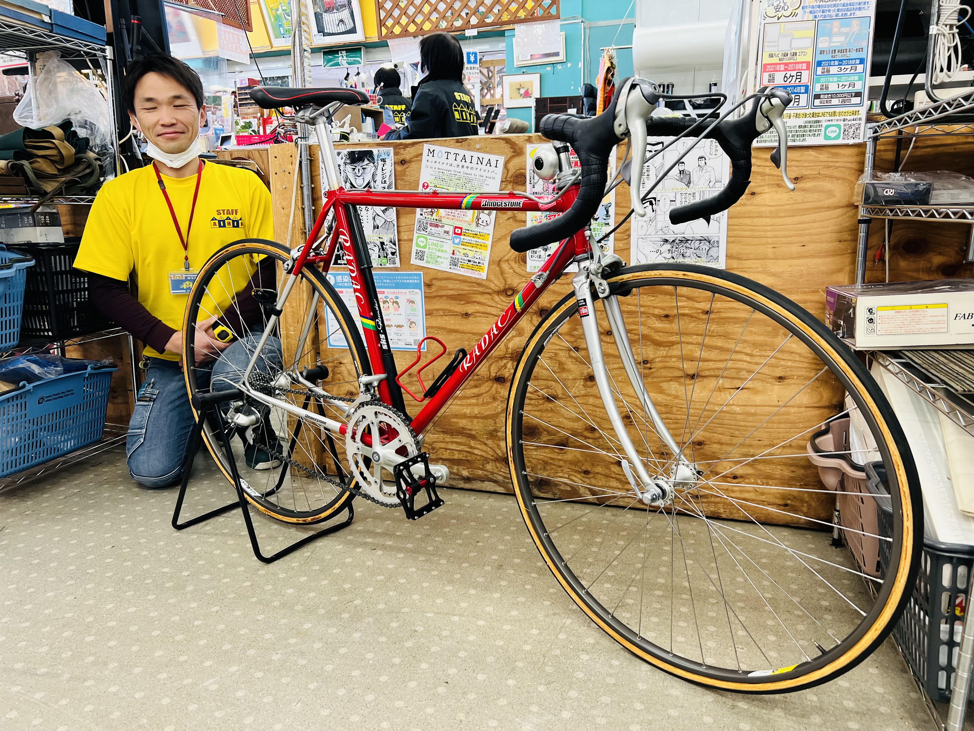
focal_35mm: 26
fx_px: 732
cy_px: 366
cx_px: 487
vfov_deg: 53.1
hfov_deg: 67.3
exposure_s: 1/100
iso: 125
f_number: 1.5
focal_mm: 5.7
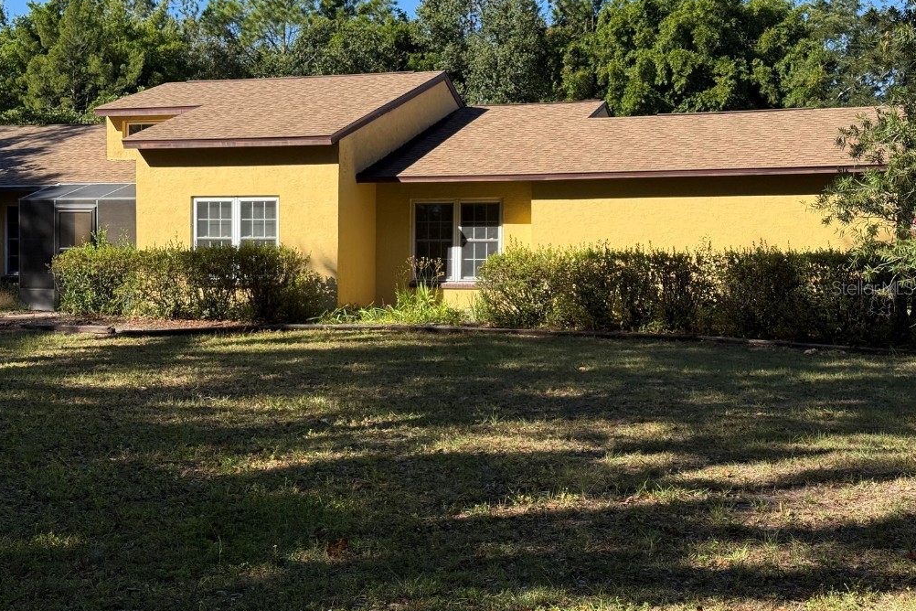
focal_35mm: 51
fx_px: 1298
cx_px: 450
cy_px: 287
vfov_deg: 26.5
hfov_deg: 38.9
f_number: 1.78
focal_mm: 6.76
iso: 80
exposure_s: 1/3704
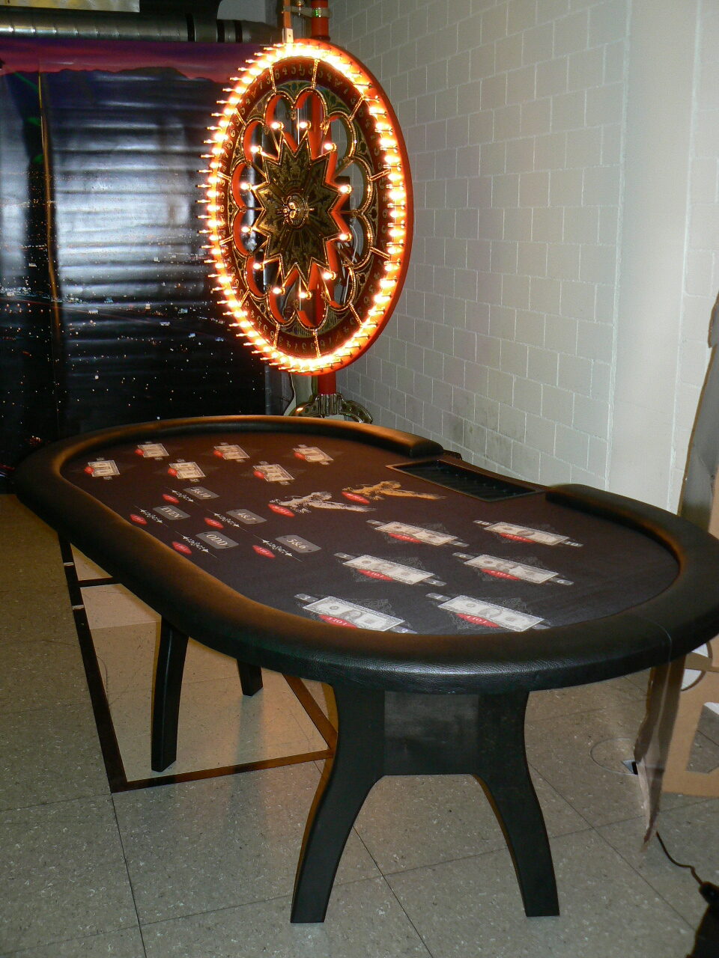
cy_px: 479
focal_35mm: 36
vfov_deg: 51.4
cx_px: 360
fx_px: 997
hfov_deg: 39.7
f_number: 2.8
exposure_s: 1/30
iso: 125
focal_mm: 6
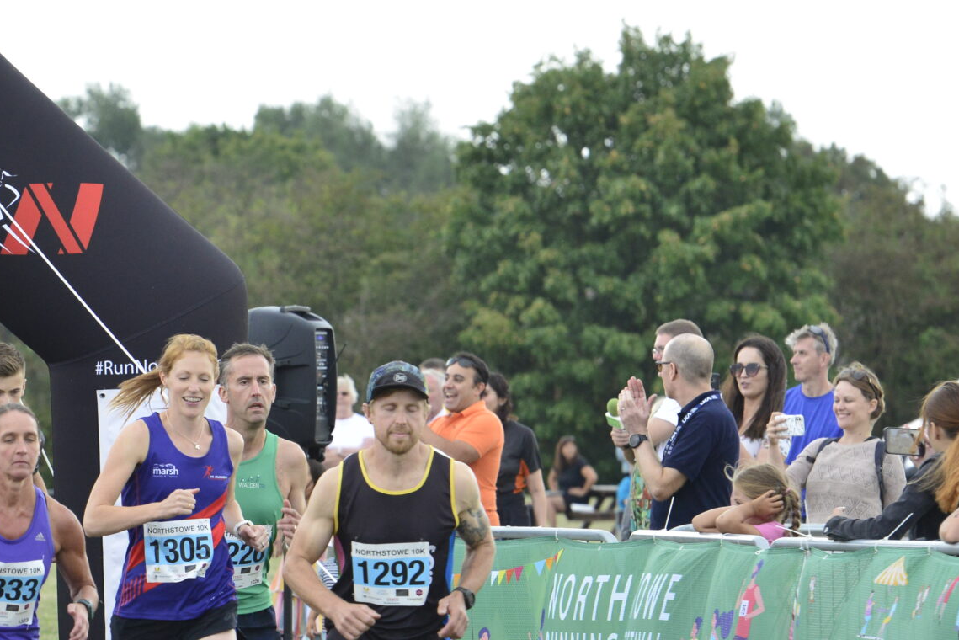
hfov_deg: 5.5
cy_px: 470
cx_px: 60
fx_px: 9885
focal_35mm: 371
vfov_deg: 3.7
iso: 1250
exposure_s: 1/640
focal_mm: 165
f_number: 6.3
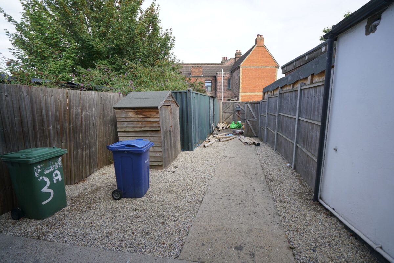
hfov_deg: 96.7
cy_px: 132
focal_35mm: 16
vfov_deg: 73.8
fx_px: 175
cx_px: 197
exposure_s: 1/200
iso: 100
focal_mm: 16
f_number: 4.5
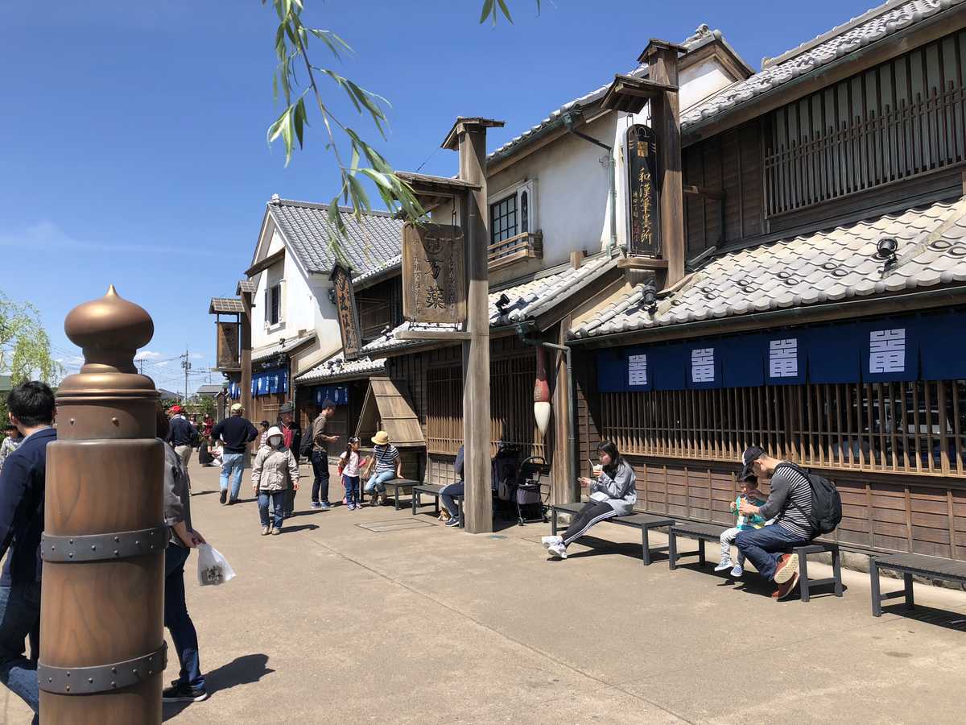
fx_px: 809
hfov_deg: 61.7
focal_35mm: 29
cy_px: 362
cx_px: 483
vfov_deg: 48.2
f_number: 1.8
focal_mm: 3.99
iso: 20
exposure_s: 1/1715
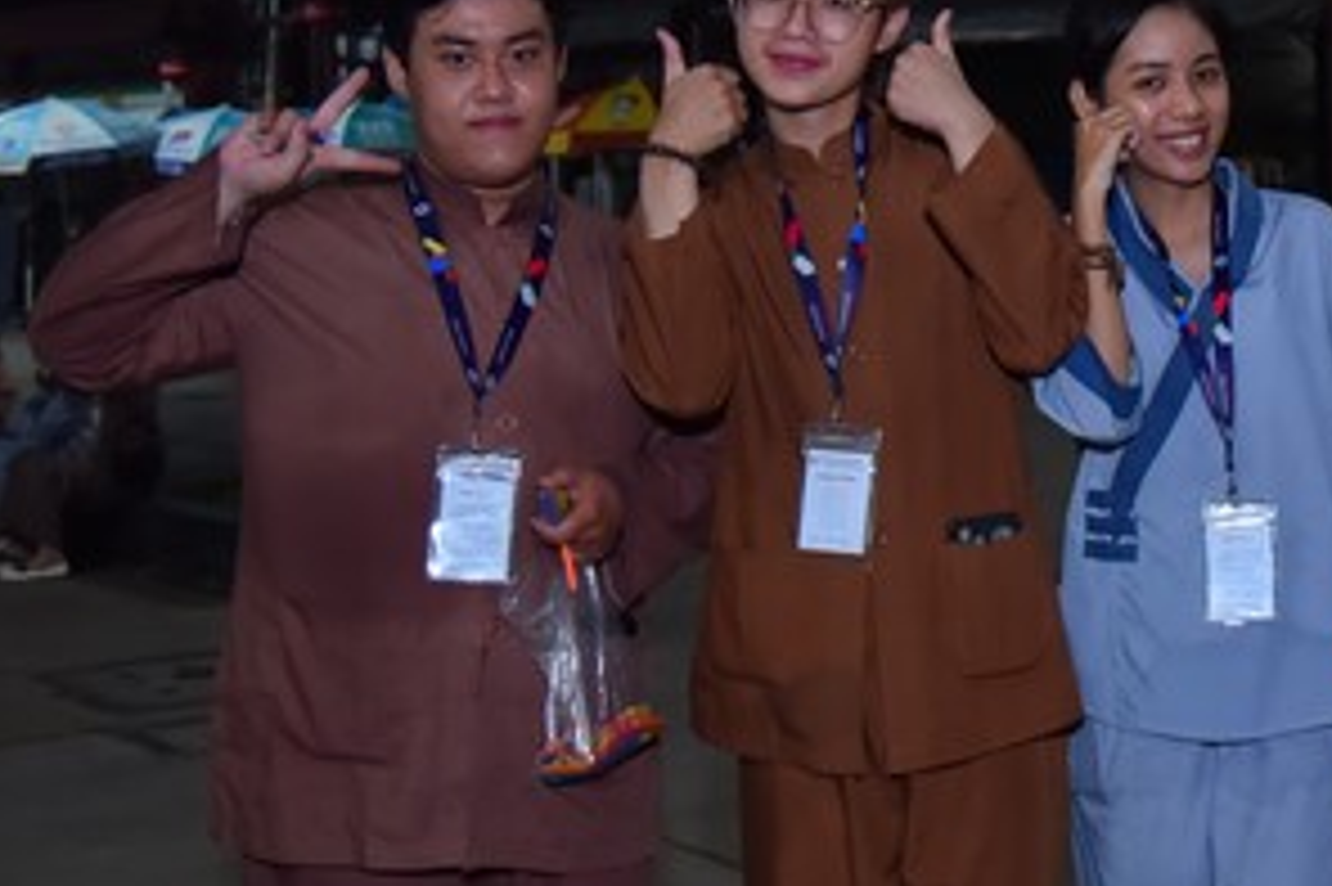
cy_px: 227
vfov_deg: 19.9
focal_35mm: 68
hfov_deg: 28.5
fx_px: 2514
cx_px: 1202
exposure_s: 1/200
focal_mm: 31
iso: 1600
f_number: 4
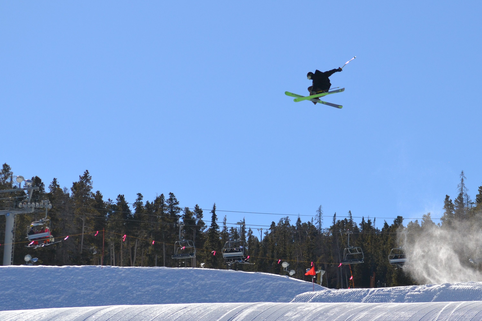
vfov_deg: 6.5
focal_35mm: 212
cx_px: 286
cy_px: 162
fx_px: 2838
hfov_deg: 9.7
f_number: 7.1
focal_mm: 92
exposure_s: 1/2000
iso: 320
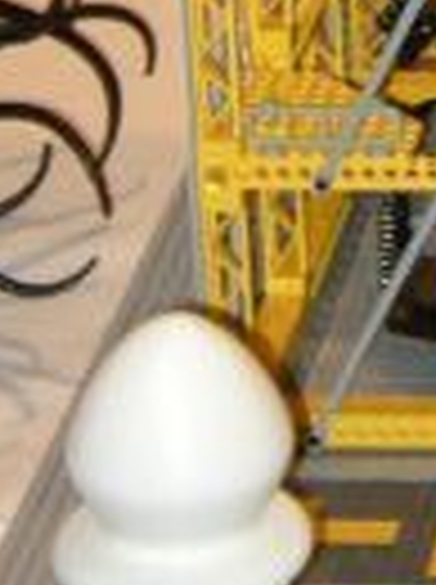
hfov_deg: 5.1
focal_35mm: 283
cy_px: -603
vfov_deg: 6.8
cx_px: 926
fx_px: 4768
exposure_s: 1/30
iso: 119
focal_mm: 7.5
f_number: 3.5
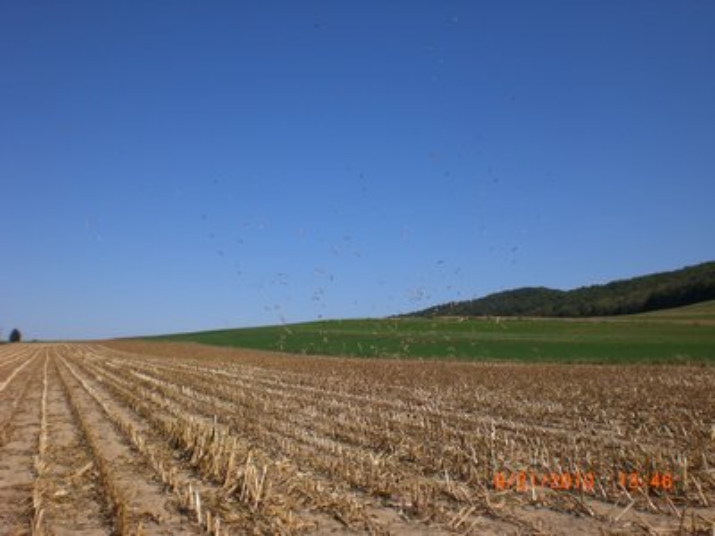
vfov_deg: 37.7
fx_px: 785
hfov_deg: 49.0
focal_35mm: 38
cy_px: 268
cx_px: 358
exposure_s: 1/800
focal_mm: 6.3
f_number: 4.4
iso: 50
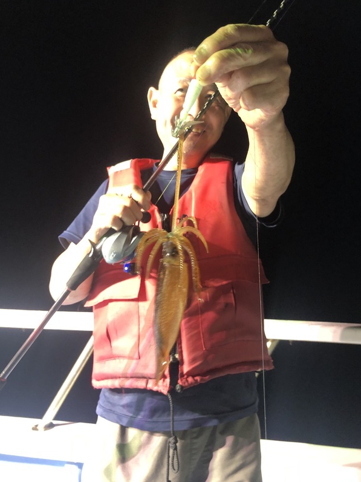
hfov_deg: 46.7
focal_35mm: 30
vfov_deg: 59.9
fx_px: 417
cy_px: 226
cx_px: 192
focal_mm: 3.99
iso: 64
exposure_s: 1/15
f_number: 1.8
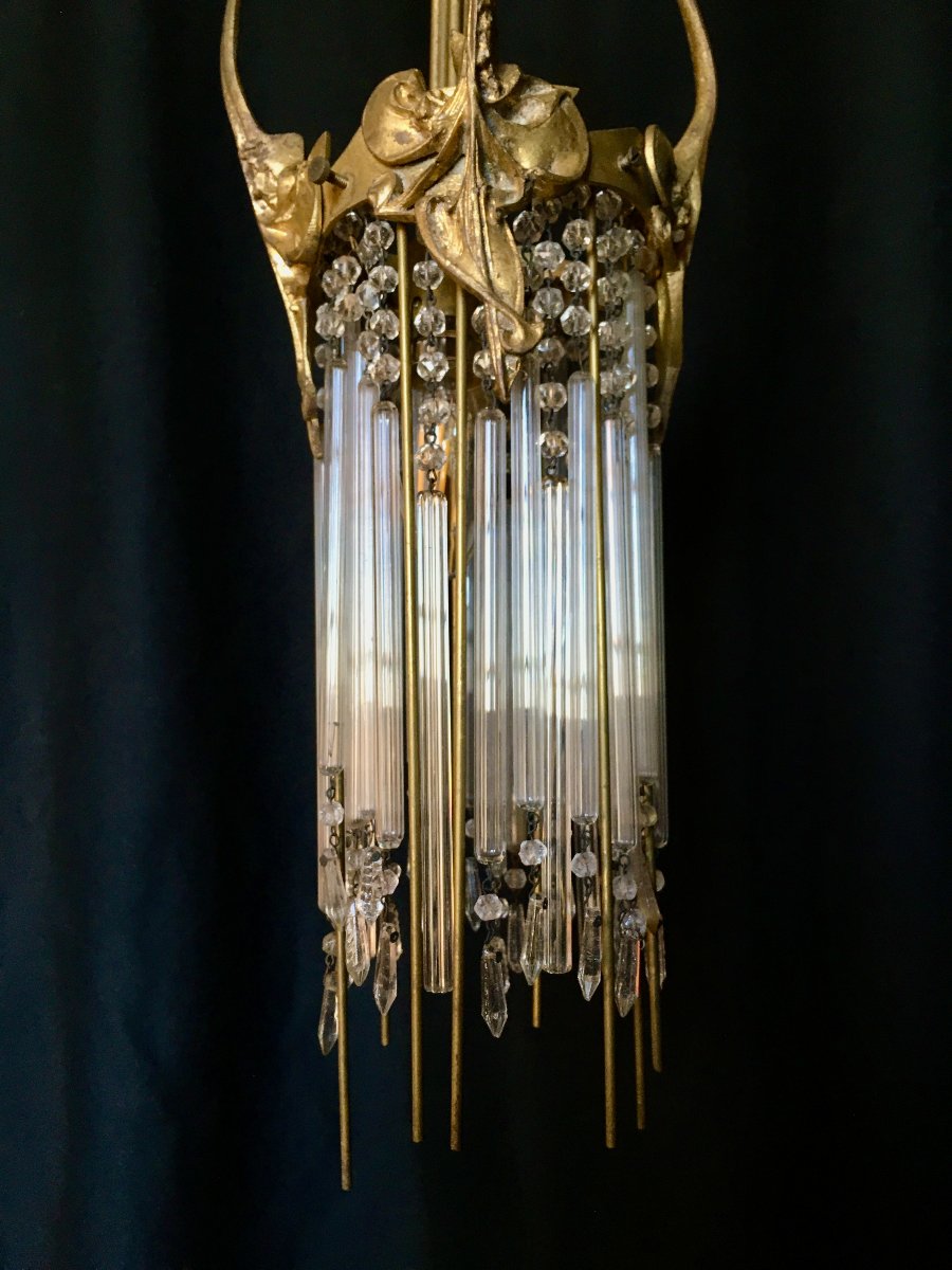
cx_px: 476
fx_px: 1063
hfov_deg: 48.2
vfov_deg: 61.7
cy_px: 635
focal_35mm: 29
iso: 125
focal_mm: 4.15
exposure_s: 1/33
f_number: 2.2
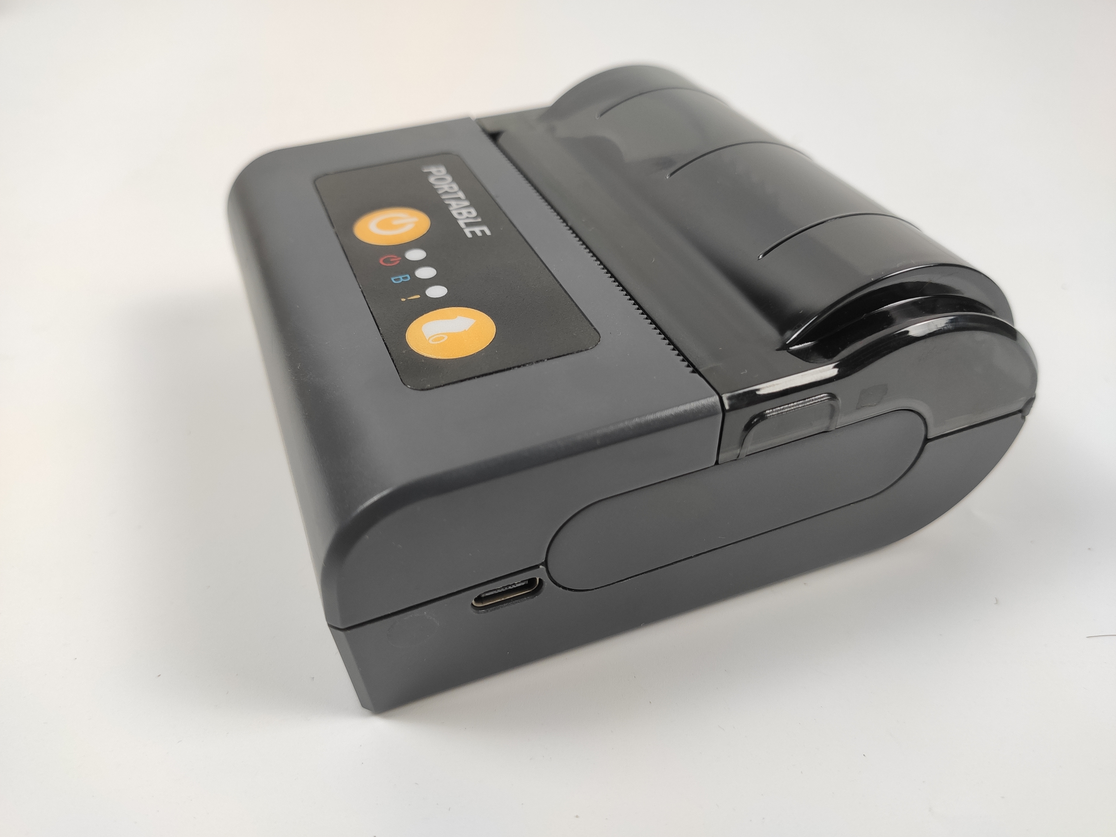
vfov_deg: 53.1
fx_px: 838
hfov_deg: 67.3
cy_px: 418
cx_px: 558
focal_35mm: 26
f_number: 1.75
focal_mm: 4.77
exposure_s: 1/100
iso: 305
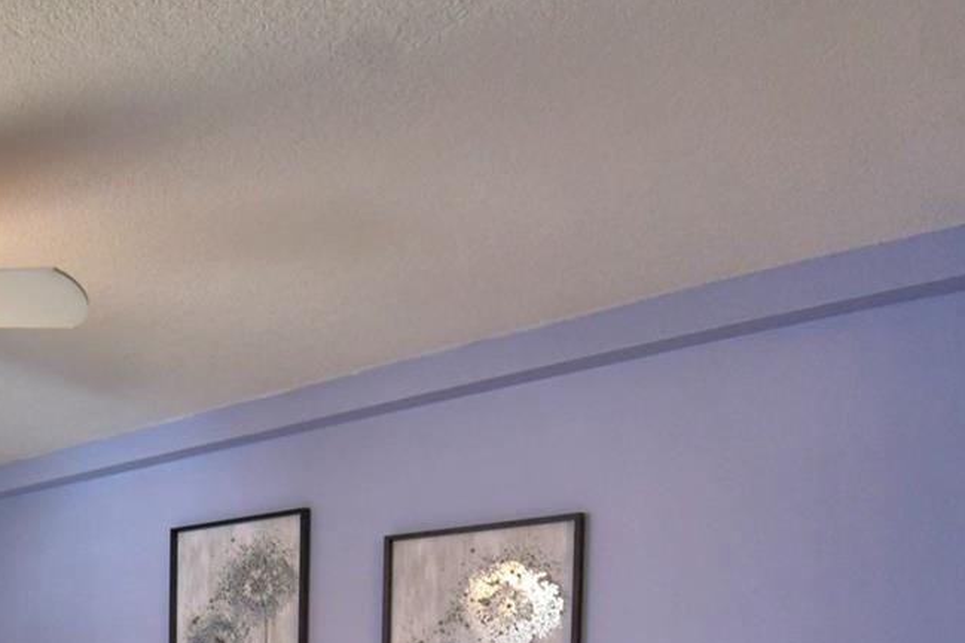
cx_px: -7
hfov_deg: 44.0
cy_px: 764
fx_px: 991
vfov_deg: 30.6
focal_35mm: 37
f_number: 4.5
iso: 400
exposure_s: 1/30
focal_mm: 10
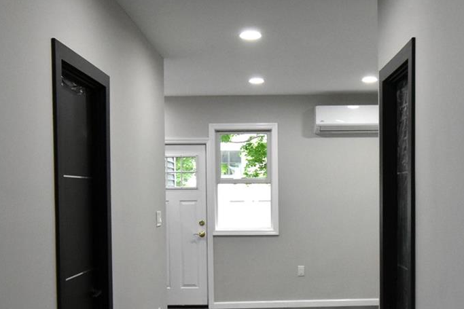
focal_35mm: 45
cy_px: 207
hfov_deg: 43.5
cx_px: 267
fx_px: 580
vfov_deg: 29.6
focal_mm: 10
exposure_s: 1/160
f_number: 4.5
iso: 1800
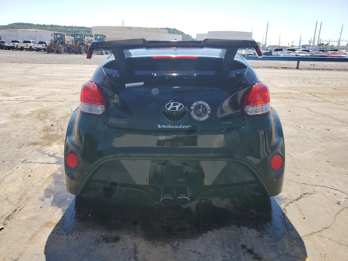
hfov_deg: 67.3
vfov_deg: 53.1
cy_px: 130
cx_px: 174
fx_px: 261
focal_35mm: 26
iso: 50
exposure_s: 1/2500
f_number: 1.5
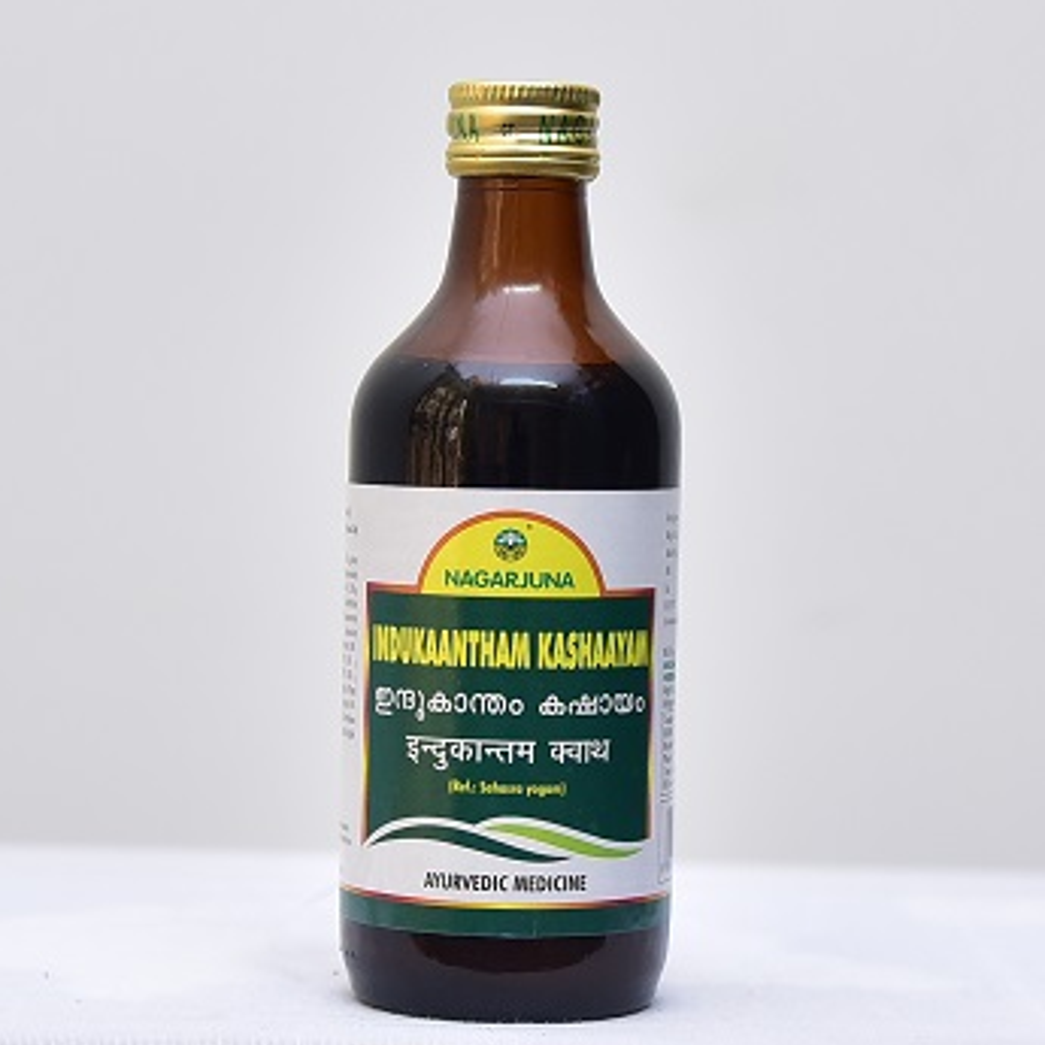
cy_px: 633
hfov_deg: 30.0
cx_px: 518
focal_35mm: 57
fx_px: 1947
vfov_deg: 30.0
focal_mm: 44
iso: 1250
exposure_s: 1/100
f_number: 4
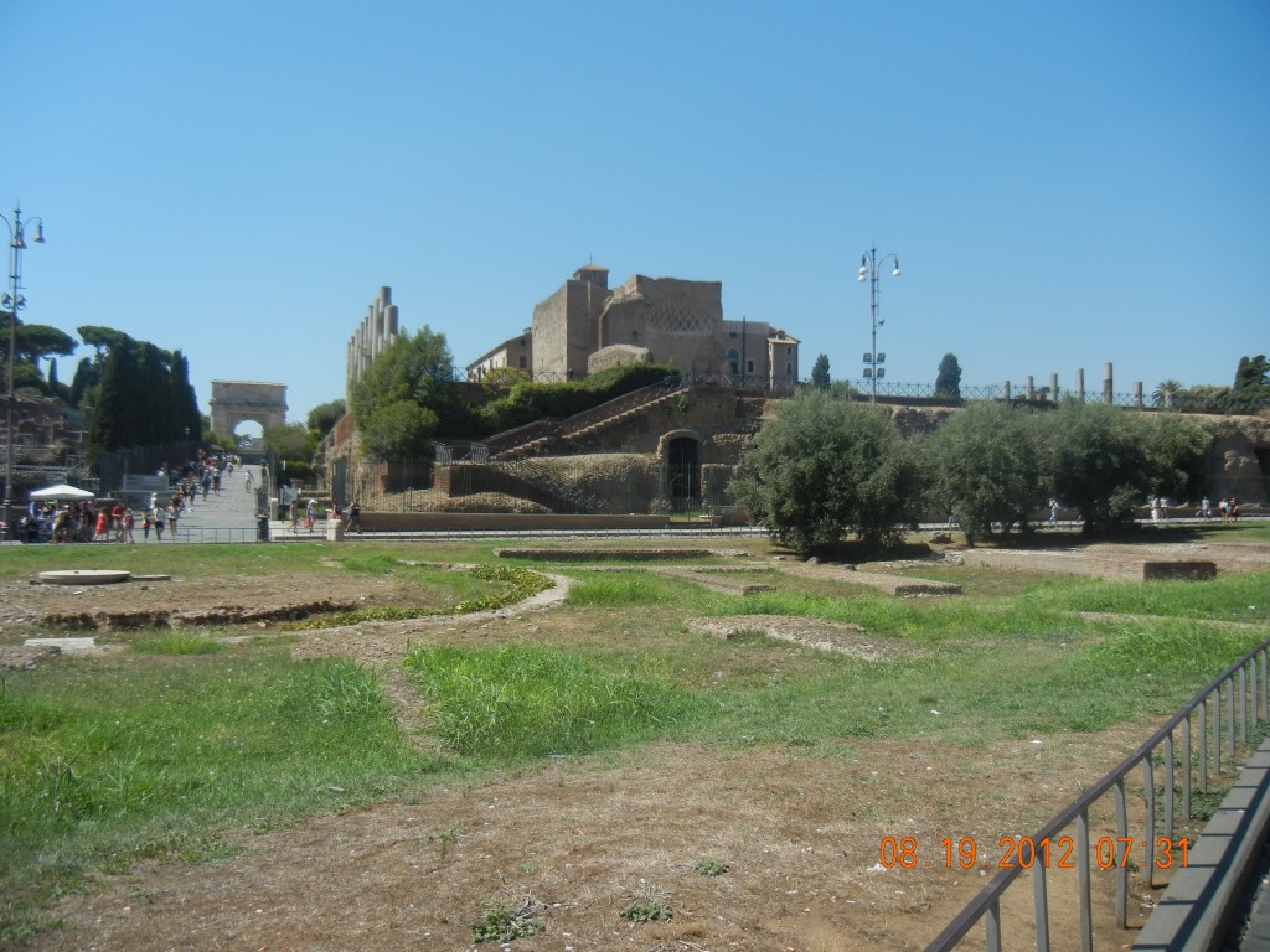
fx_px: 1101
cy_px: 476
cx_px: 635
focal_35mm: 30
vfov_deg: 46.8
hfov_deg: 60.0
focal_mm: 5.4
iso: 160
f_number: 7
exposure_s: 1/397
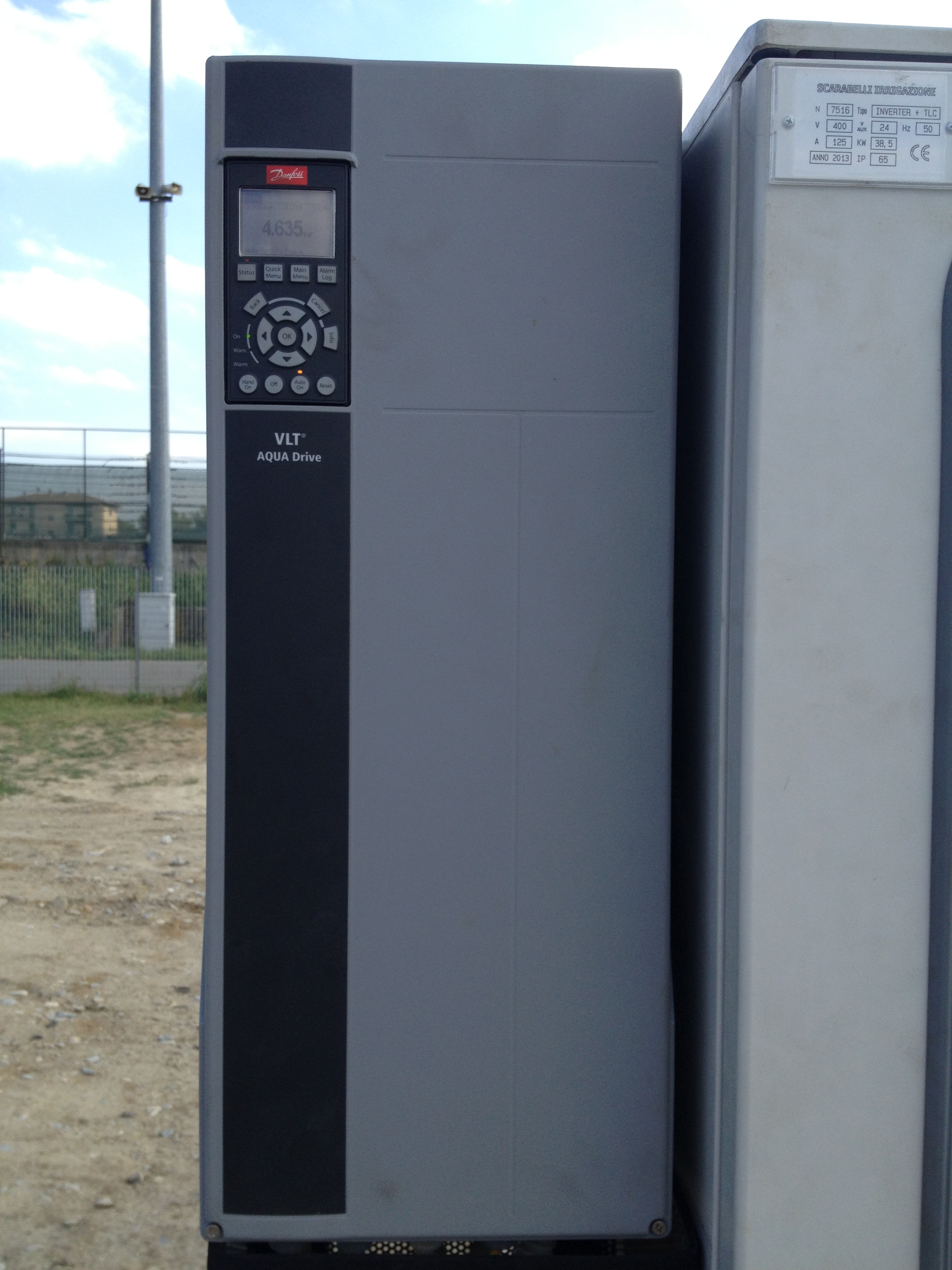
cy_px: 635
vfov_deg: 52.6
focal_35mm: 35
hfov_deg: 40.7
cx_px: 476
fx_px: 1283
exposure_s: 1/736
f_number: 2.4
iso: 50
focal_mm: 4.28
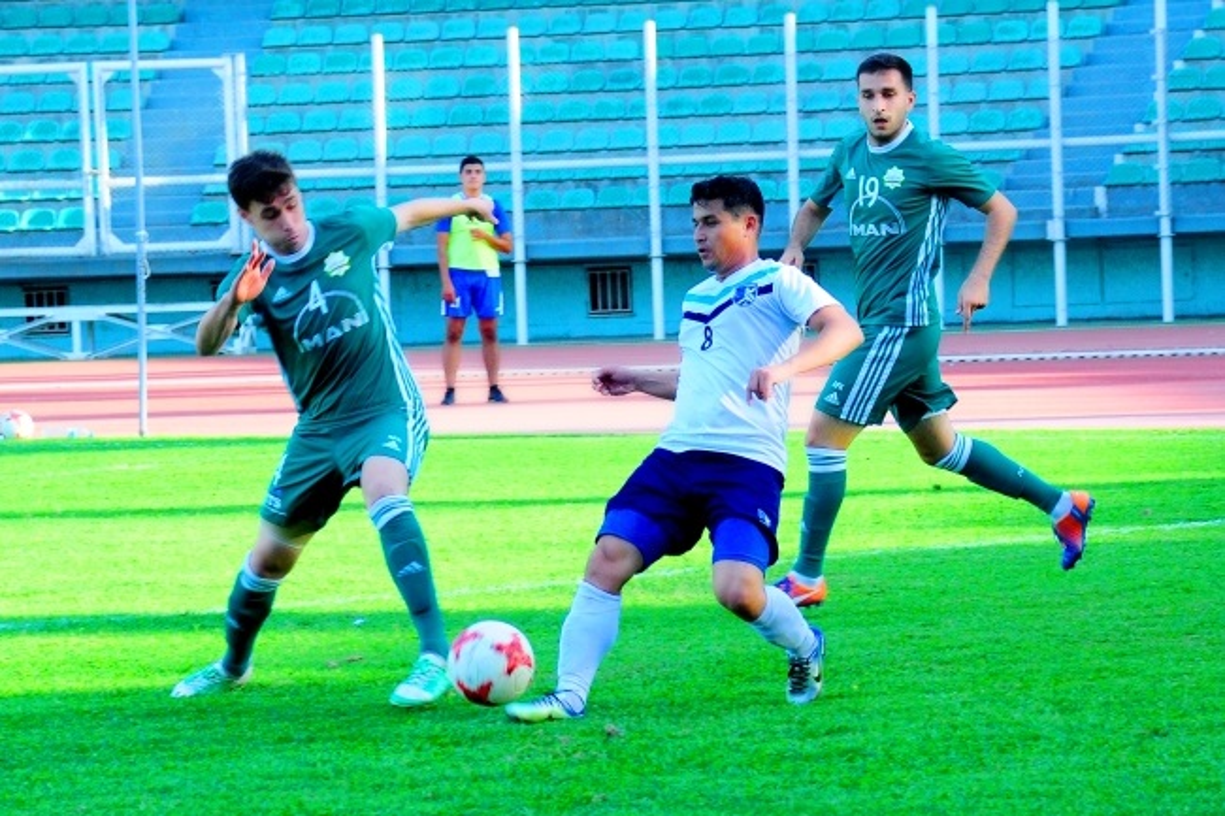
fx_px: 4592
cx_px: 612
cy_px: 408
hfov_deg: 15.2
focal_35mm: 135
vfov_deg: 10.2
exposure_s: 1/320
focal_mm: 90
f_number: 5.6
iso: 640
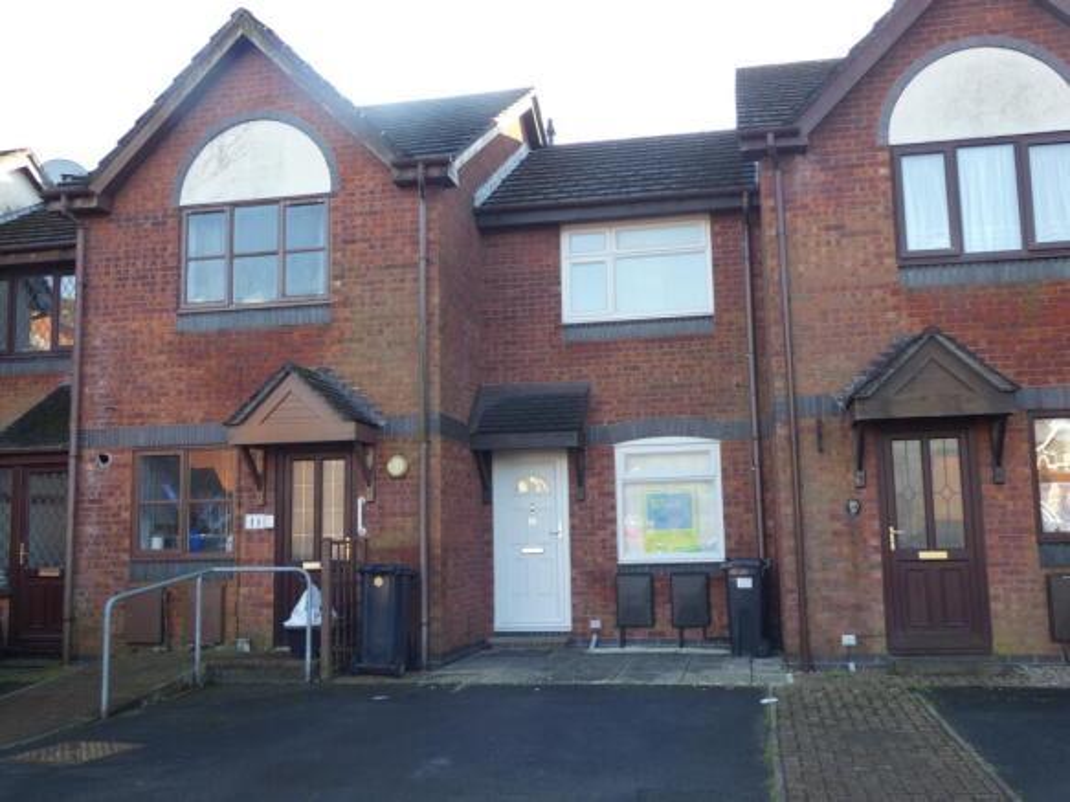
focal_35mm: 35
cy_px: 401
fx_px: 1082
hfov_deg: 52.6
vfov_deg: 40.7
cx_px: 535
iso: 80
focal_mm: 6.2
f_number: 3.4
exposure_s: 1/80
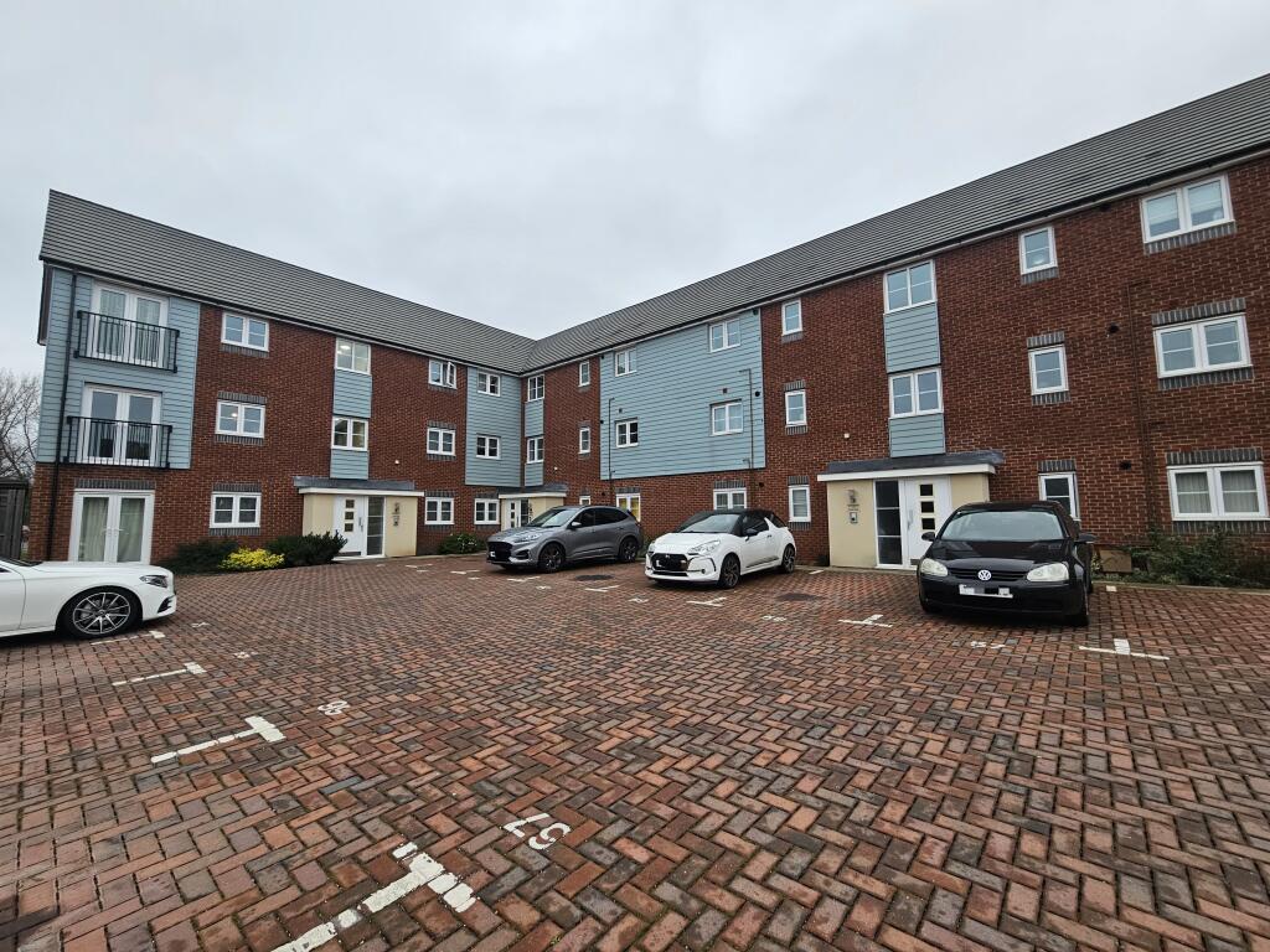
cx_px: 635
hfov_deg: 106.2
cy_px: 476
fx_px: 477
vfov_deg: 89.9
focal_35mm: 13
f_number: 2.2
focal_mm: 2.2
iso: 50
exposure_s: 1/204
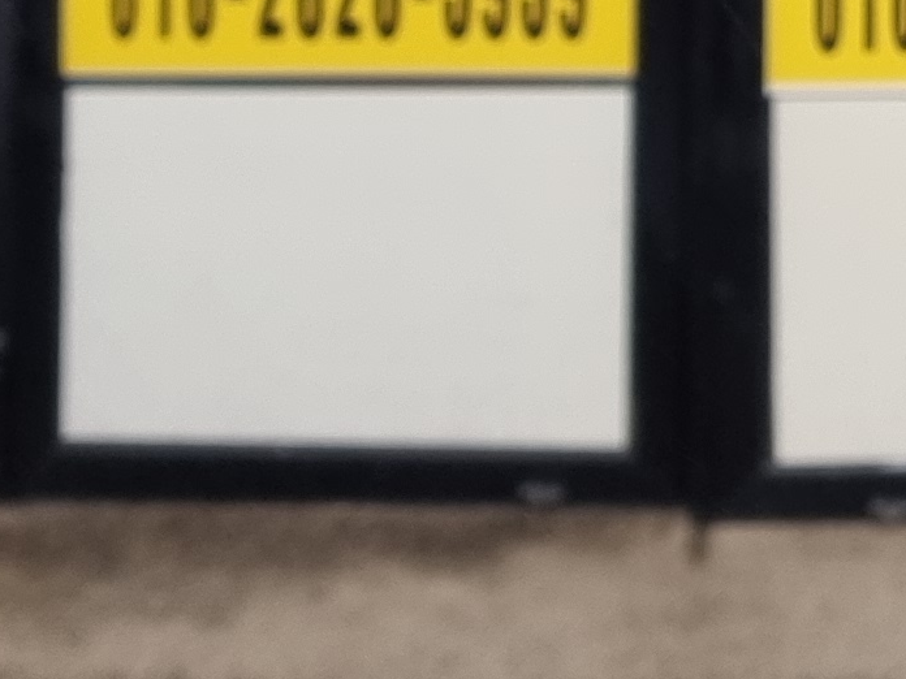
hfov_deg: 13.9
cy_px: -1025
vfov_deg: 9.4
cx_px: 1047
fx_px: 3612
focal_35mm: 138
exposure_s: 1/120
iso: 100
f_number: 1.8
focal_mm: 6.7
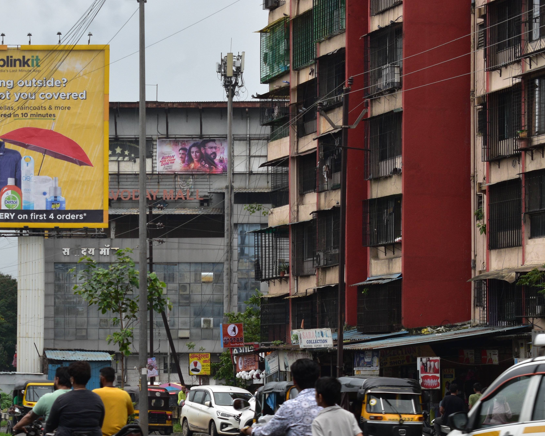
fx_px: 1952
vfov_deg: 12.7
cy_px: 315
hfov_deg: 15.8
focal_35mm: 121
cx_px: 94
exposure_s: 1/125
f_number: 9
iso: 400
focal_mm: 48
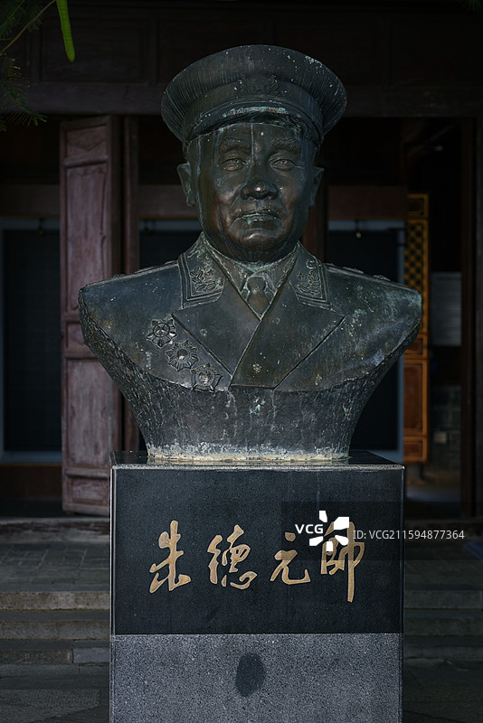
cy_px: 362
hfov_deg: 16.1
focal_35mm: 85
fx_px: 1709
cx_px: 242
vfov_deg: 23.9
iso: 100
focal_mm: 85
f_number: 3.2
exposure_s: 1/200
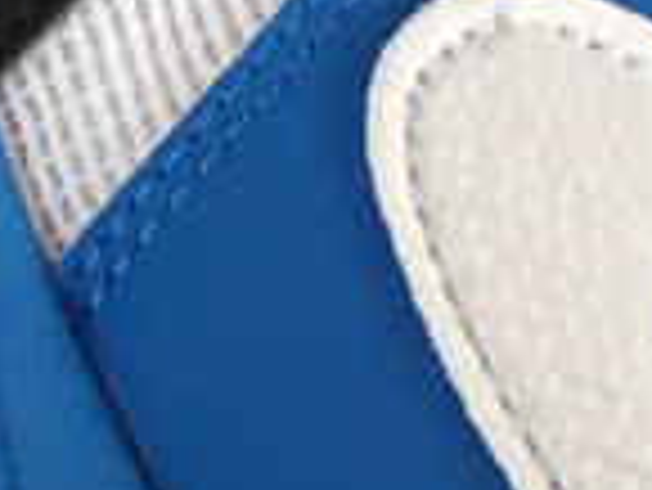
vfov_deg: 7.5
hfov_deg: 9.5
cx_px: -719
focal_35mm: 192
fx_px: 3619
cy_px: -411
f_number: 2.4
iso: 25
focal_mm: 3.3
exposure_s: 1/244
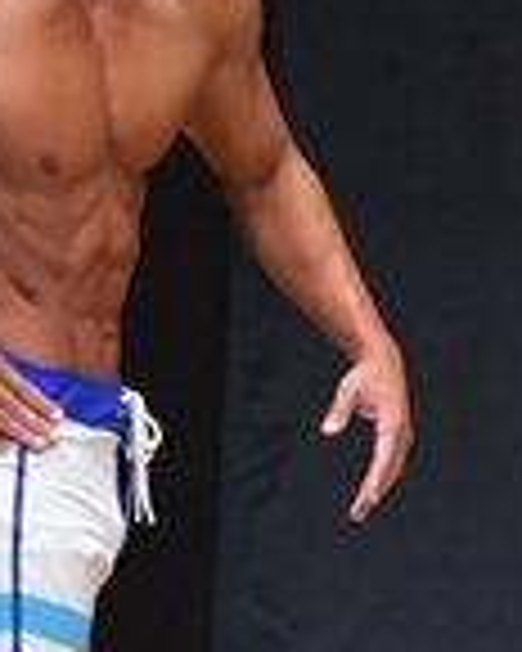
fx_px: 23193
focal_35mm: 1201
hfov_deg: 1.3
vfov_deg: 1.6
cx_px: 421
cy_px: 562
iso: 6400
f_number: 5.6
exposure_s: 1/400
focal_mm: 160
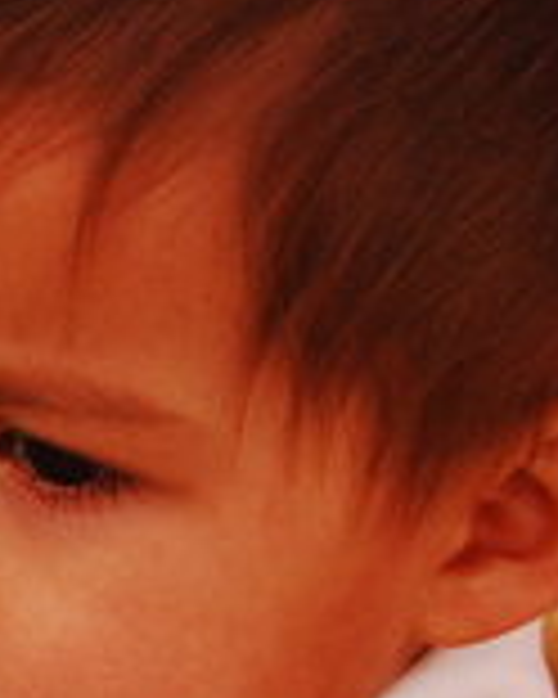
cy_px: 563
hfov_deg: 8.2
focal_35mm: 186
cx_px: -148
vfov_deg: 10.3
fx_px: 3840
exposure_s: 1/500
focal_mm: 32
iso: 800
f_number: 11
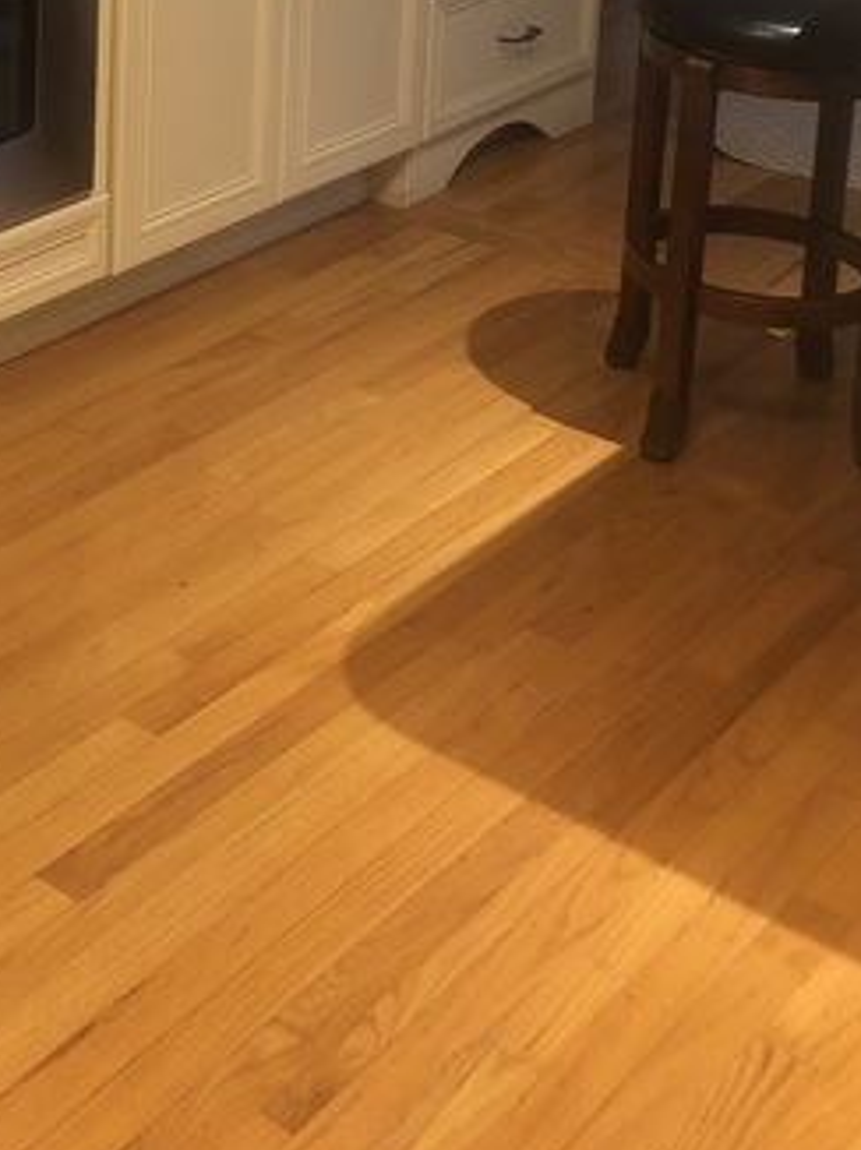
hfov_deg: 21.5
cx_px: 28
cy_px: -159
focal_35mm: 66
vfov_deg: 26.7
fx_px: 2192
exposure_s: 1/11
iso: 100
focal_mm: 3.99
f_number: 1.8
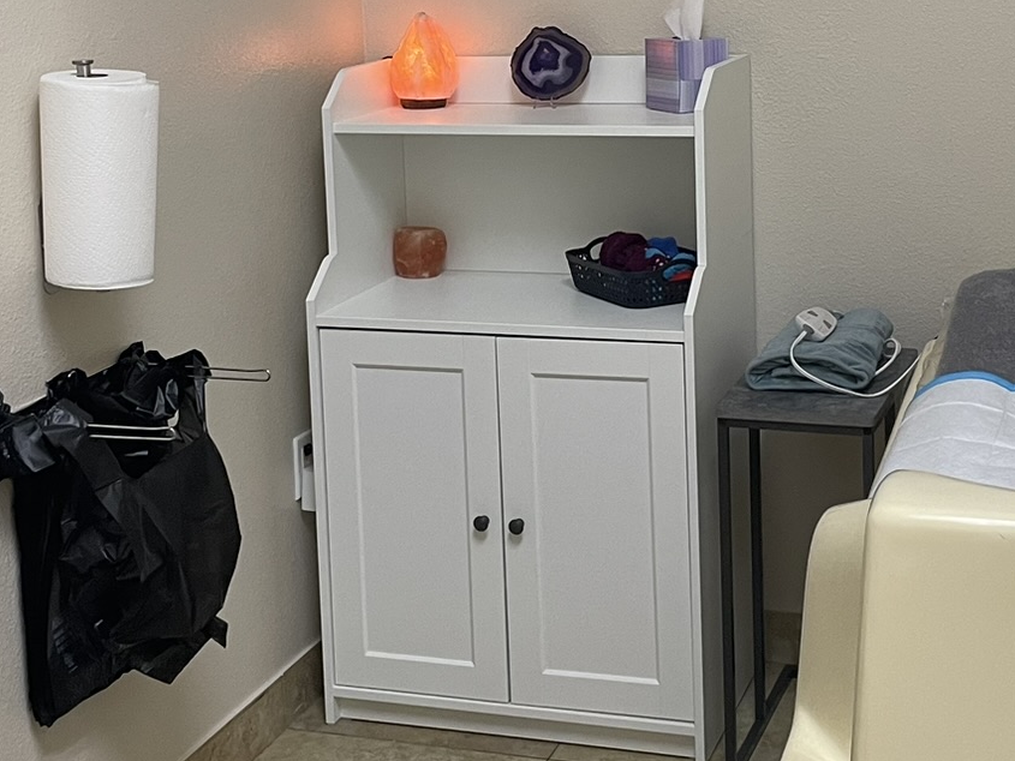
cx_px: 589
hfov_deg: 30.7
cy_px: 187
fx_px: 1848
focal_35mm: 63
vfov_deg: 23.1
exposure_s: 1/60
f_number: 1.6
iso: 125
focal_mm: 4.2
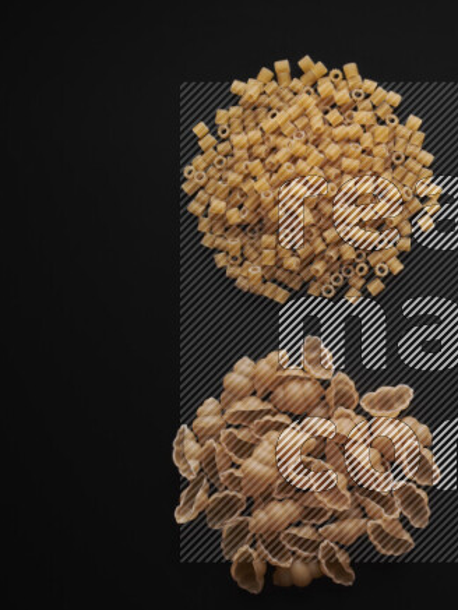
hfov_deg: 16.2
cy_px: 322
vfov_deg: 22.2
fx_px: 1552
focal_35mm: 88
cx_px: 528
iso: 100
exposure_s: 1/100
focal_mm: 50
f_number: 8
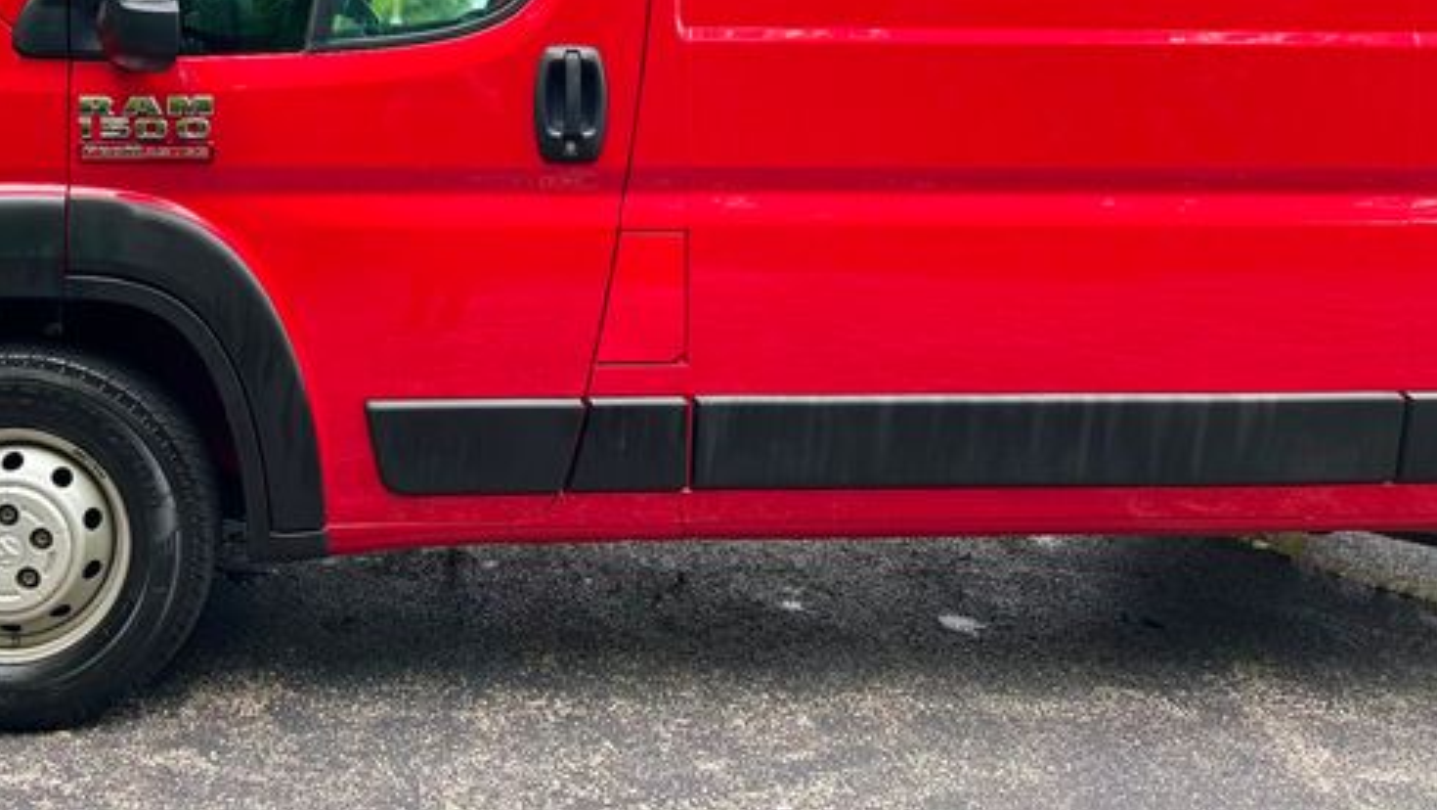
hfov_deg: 53.2
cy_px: 109
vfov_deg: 30.8
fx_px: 1410
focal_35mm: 37
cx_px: 504
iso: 40
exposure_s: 1/180
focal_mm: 5.7
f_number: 1.5
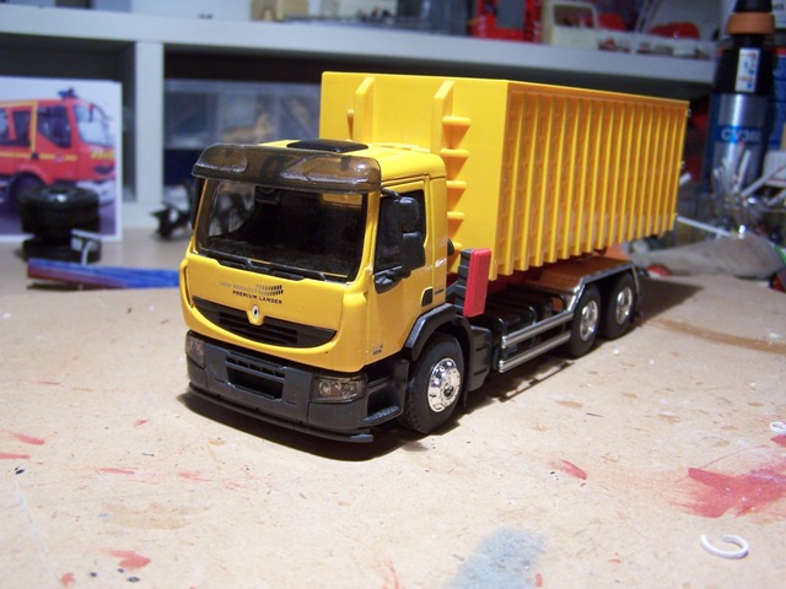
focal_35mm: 38
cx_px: 393
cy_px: 294
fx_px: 863
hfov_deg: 49.0
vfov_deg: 37.7
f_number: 2.8
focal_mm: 6.3
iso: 100
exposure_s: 1/30
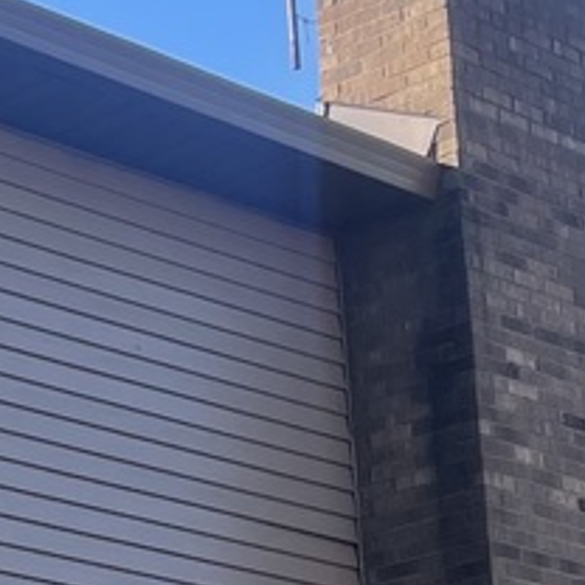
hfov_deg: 10.9
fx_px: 2925
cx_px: -326
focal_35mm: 153
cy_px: 678
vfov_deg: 11.2
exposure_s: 1/901
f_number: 1.6
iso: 32
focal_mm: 5.1
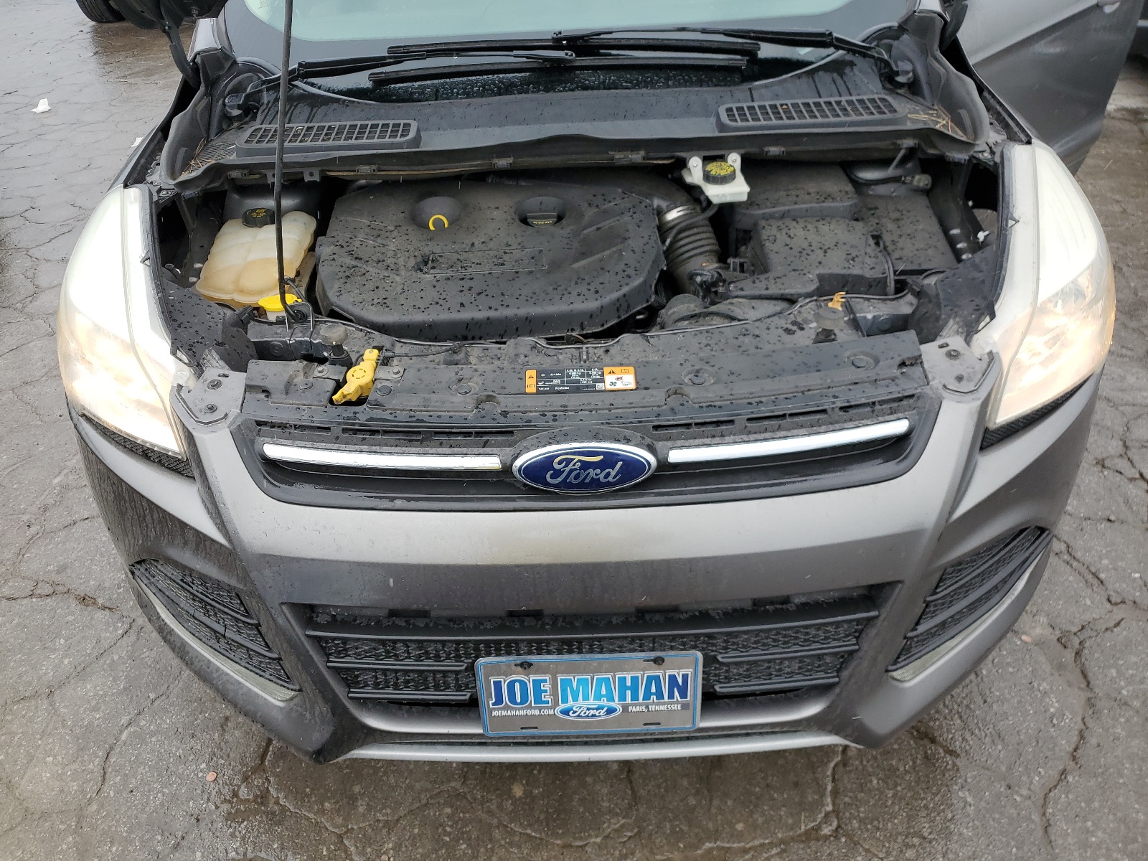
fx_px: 862
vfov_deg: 53.1
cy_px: 430
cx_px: 574
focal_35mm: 26
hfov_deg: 67.3
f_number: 1.5
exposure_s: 1/526
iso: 50
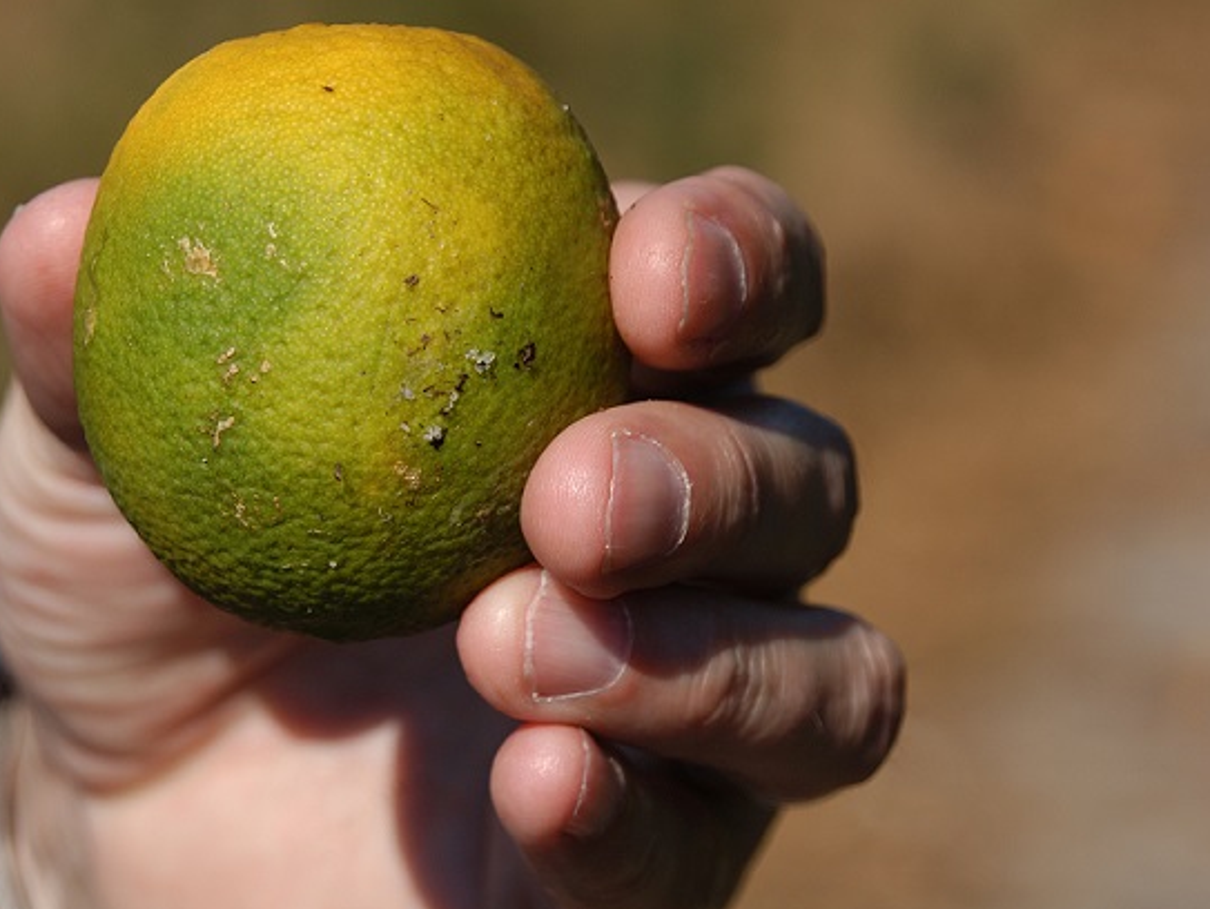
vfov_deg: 6.5
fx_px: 8045
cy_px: 390
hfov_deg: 8.6
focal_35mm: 230
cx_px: 416
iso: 200
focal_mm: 120
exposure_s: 1/800
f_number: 7.1
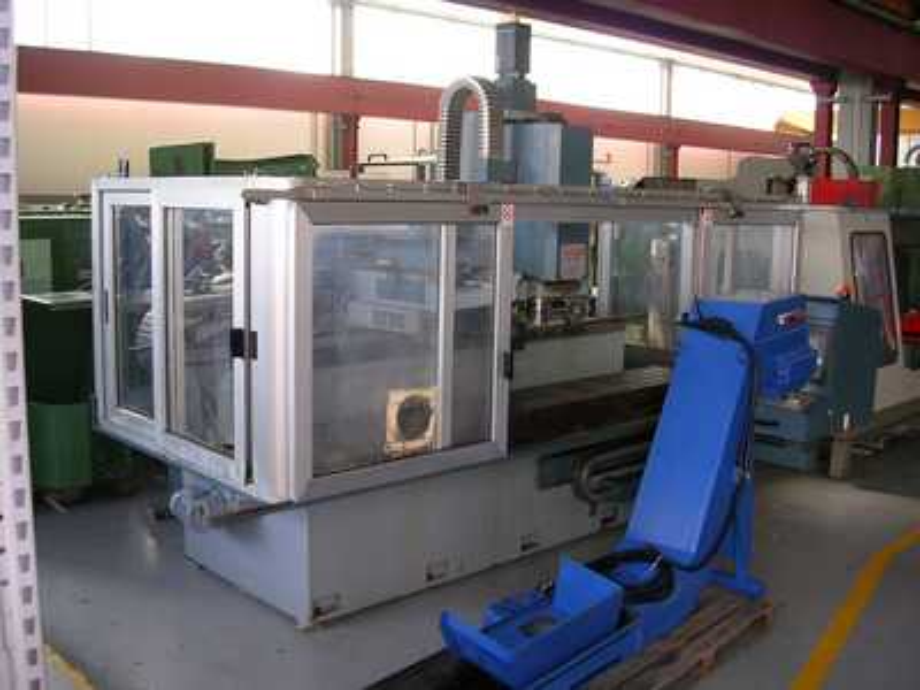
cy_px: 345
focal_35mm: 38
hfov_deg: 49.0
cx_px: 460
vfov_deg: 37.7
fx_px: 1010
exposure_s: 1/30
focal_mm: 5.8
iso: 50
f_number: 2.8
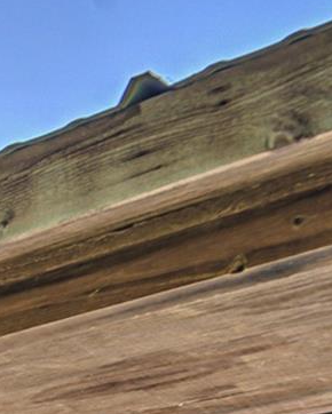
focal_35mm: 85
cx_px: -444
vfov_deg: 18.3
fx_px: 1043
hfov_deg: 13.6
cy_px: 716
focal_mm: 16
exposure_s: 1/200
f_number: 9
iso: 400
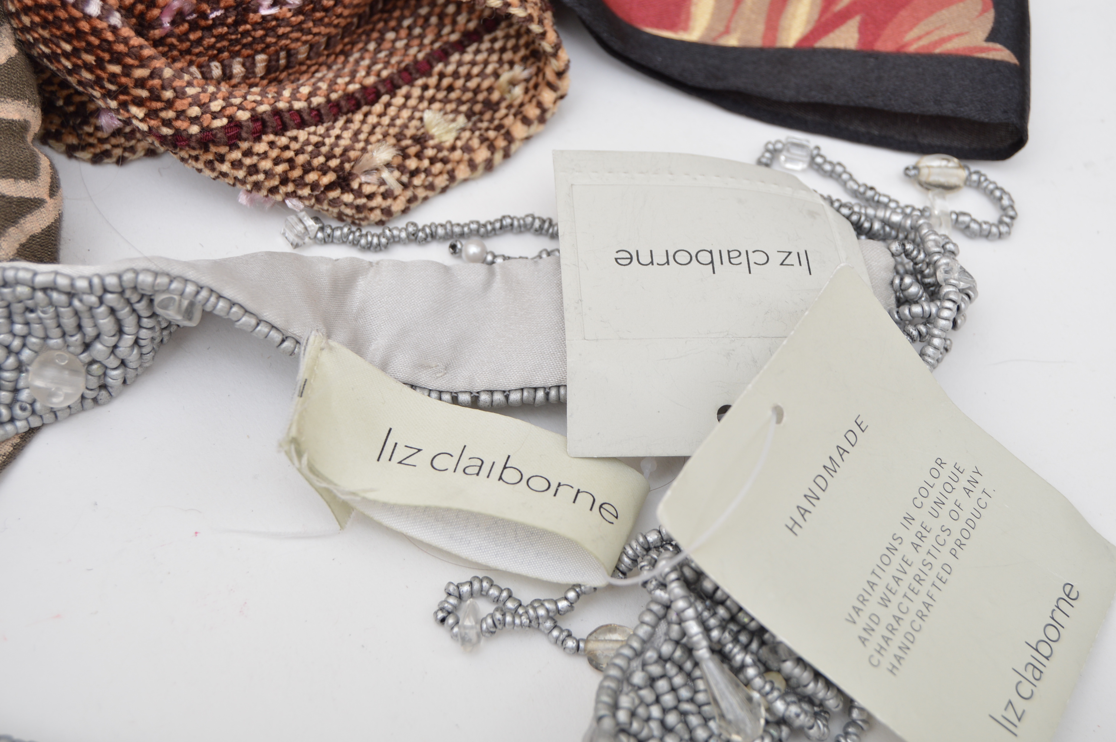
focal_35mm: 69
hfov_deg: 29.3
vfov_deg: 19.7
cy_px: 371
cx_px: 558
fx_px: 2137
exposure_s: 1/160
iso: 200
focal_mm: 46
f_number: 5.3
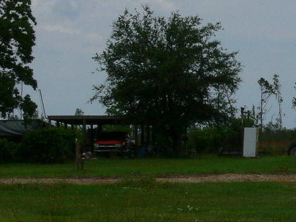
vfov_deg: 8.4
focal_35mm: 177
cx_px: 400
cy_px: 29
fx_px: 1514
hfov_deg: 10.9
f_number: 8
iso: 80
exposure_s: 1/400
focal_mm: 10.8
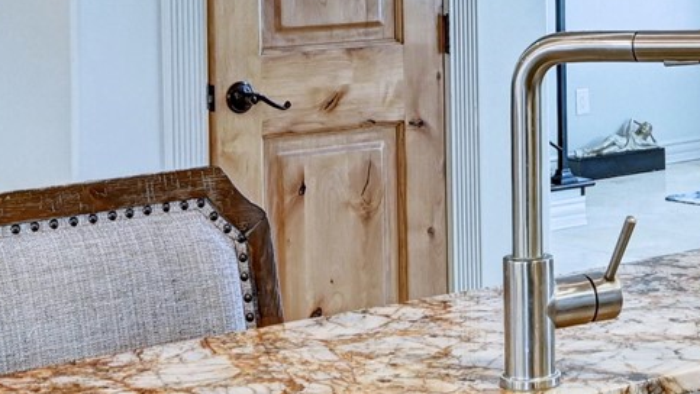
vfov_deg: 11.6
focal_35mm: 101
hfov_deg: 20.3
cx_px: 720
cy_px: -119
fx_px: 1882
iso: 400
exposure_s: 1/3.33
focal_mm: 21.5
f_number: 8
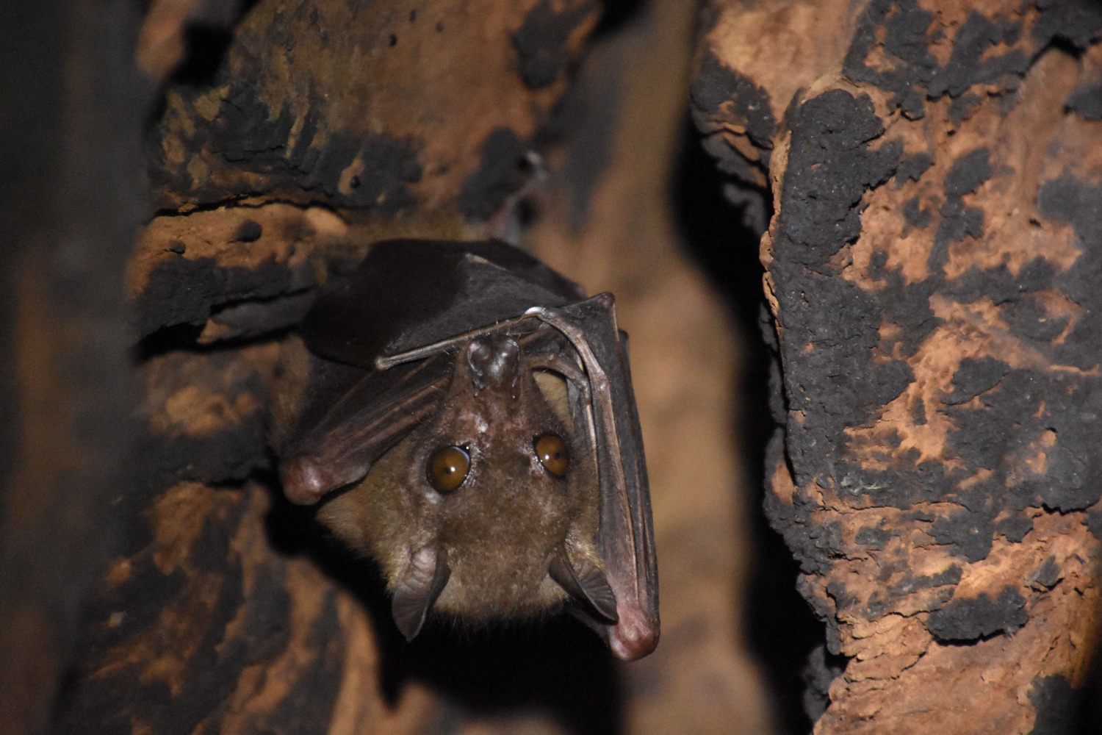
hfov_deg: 5.1
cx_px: 551
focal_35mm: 405
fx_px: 12397
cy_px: 368
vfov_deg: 3.4
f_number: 6.3
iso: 10000
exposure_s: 1/200
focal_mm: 270
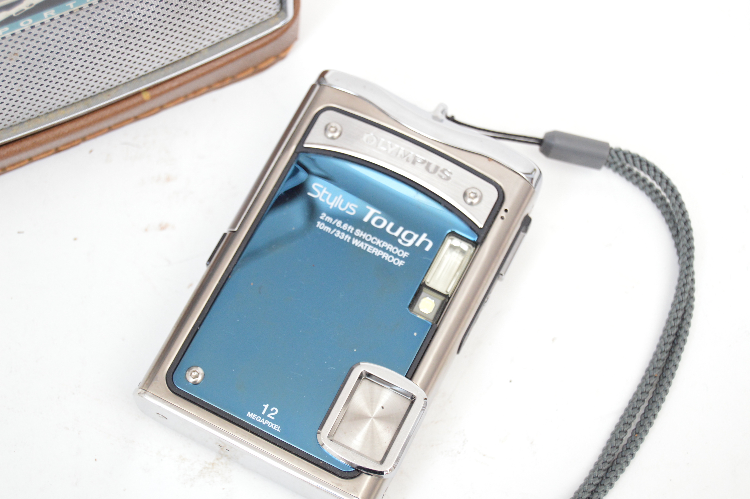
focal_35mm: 82
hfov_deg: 24.6
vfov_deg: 16.5
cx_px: 375
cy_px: 250
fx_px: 1717
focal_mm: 55
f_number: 5.6
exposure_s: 1/60
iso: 1400
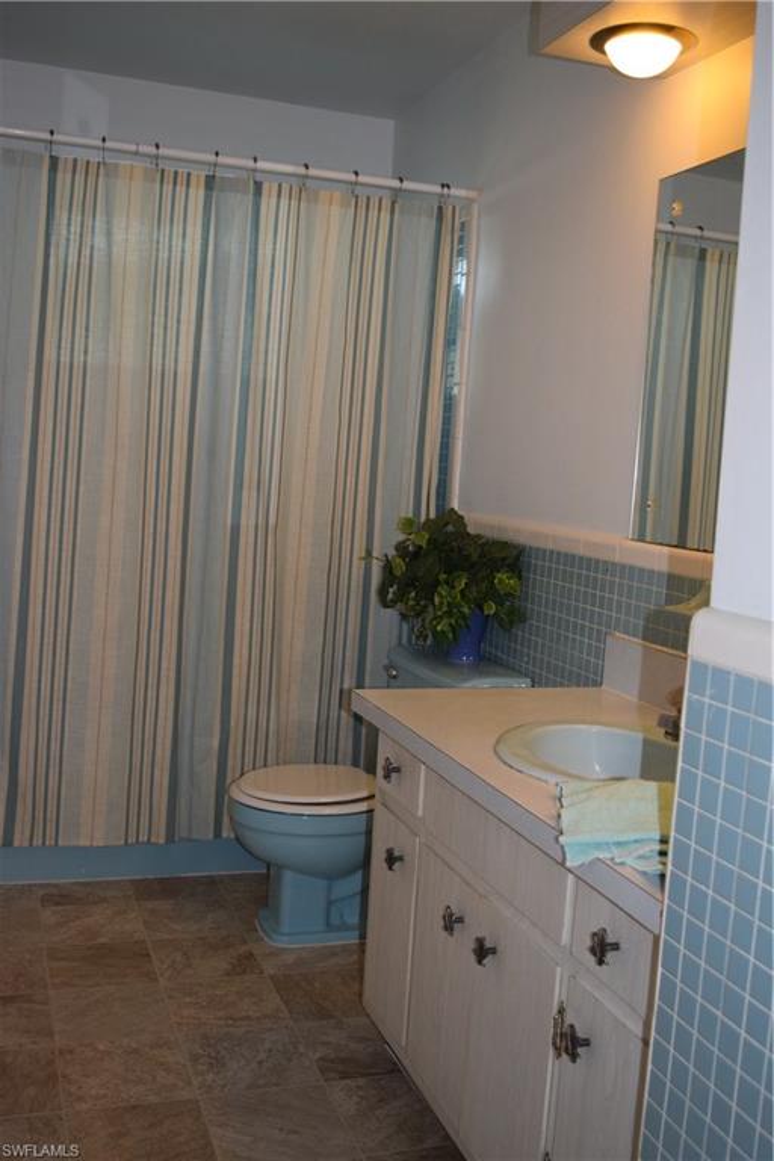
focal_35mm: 36
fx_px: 1161
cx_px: 387
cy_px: 580
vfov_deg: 53.1
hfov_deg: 36.9
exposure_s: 1/60
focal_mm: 24
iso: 1250
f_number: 4
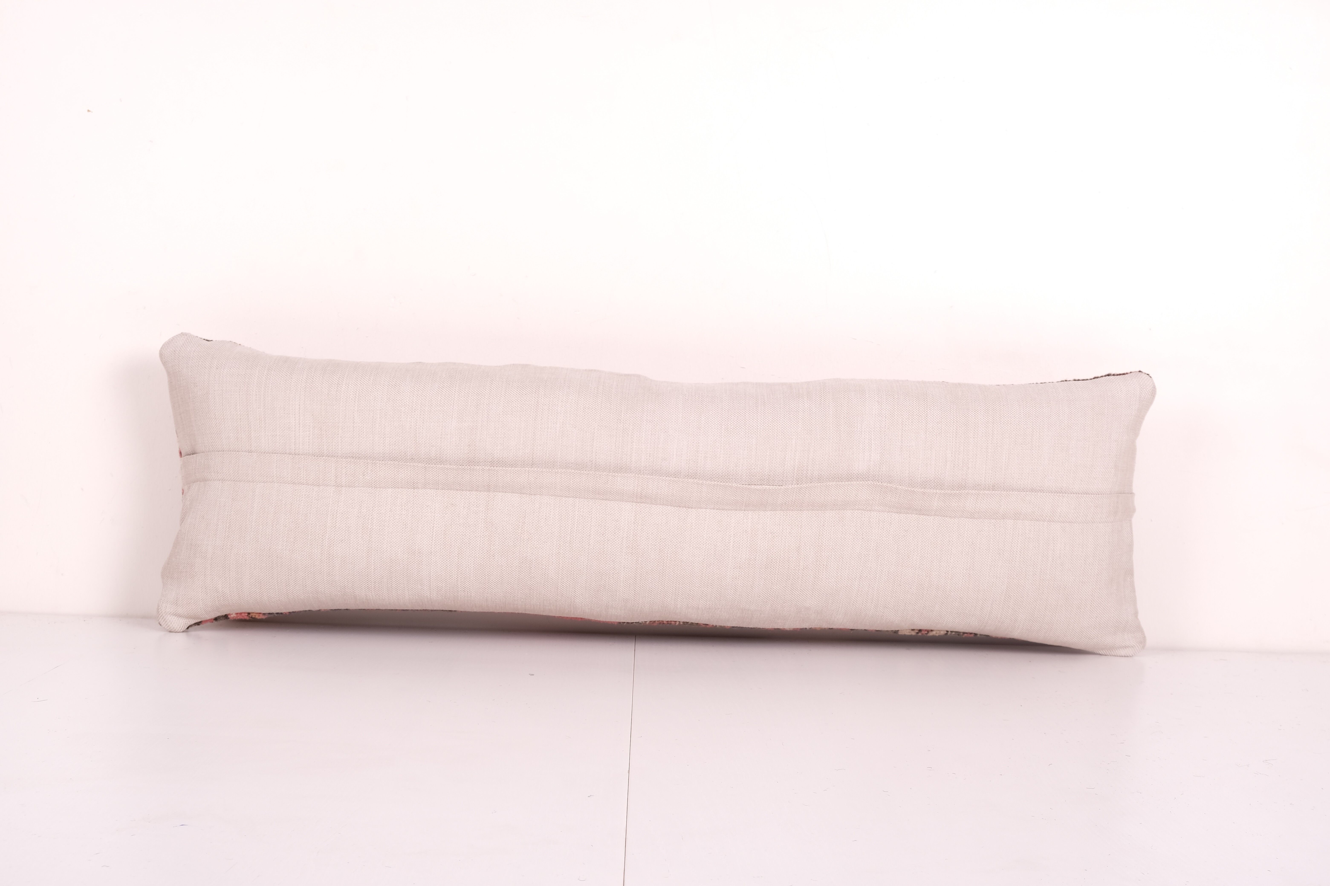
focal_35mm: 49
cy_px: 443
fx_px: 1810
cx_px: 665
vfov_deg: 27.5
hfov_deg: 40.3
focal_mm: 32.9
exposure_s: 1/160
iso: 80
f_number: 11
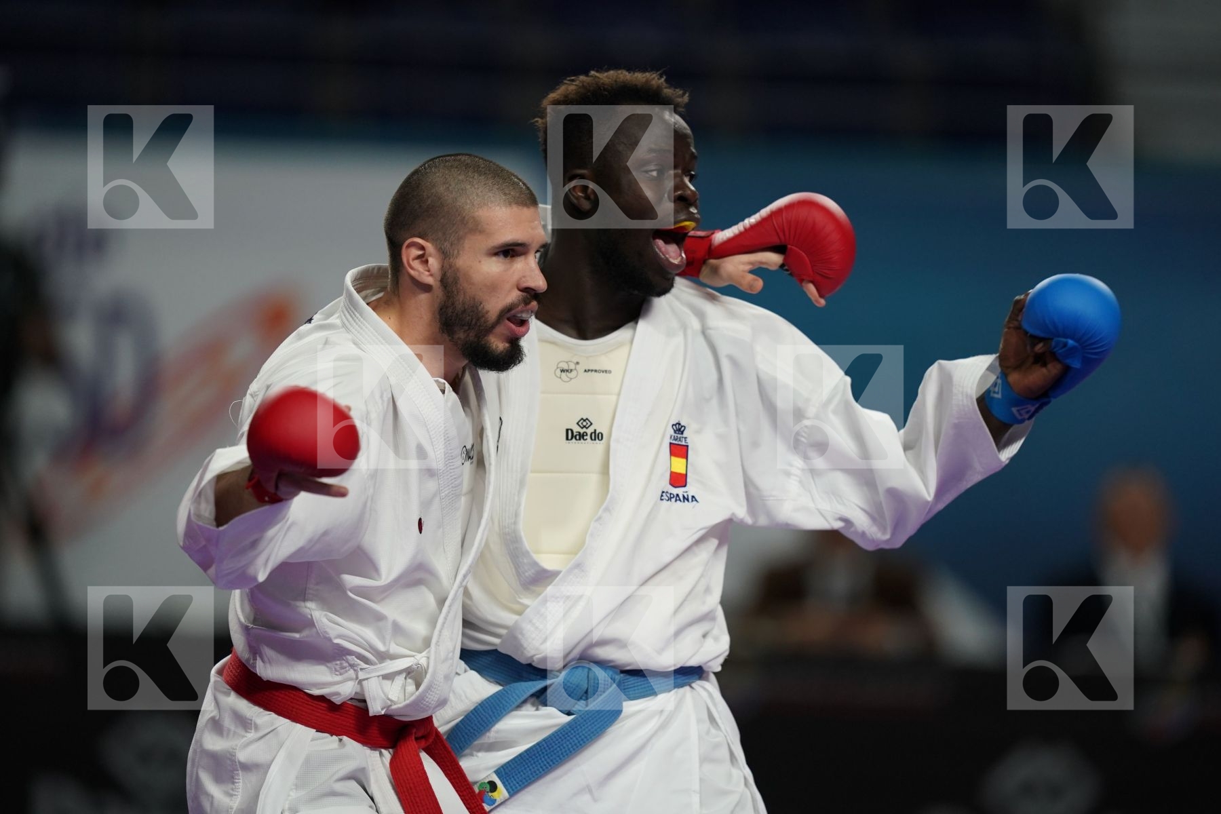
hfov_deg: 5.2
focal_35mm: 400
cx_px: 610
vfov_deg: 3.4
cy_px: 407
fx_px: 13566
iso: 1250
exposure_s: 1/1000
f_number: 2.8
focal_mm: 400
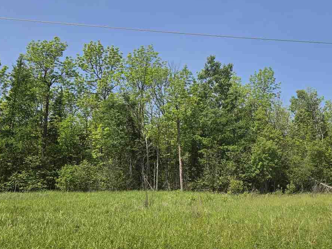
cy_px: 116
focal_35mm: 33
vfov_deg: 42.9
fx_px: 317
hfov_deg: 54.8
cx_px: 204
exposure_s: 1/937
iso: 12
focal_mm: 6.3
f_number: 1.7
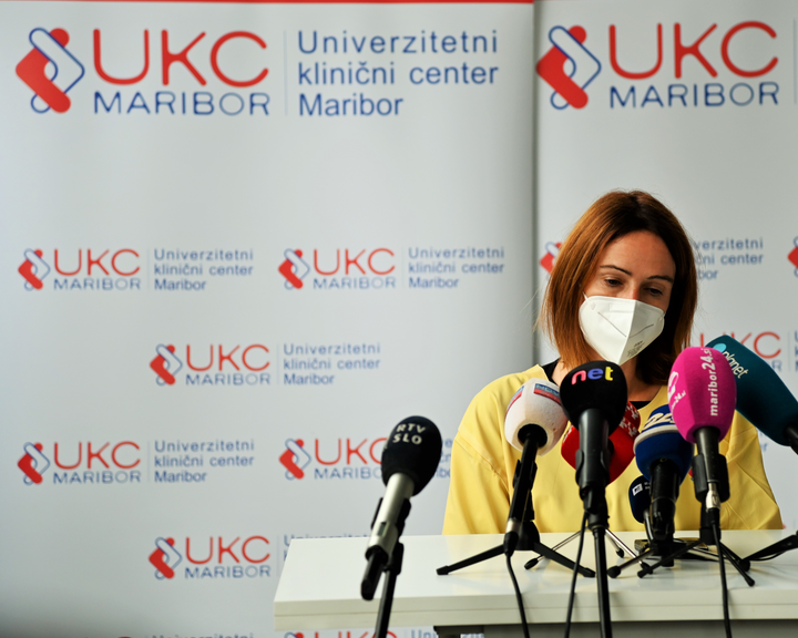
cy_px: 328
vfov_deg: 10.5
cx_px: 502
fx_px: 3472
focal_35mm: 147
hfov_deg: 13.1
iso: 400
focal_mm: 120
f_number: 4
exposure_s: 1/125
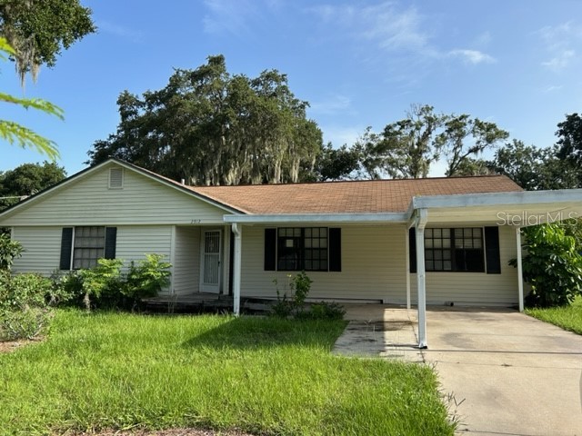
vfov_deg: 53.1
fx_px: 437
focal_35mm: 26
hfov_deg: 67.3
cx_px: 291
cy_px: 218
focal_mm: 5.7
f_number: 1.5
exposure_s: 1/2353
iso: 50
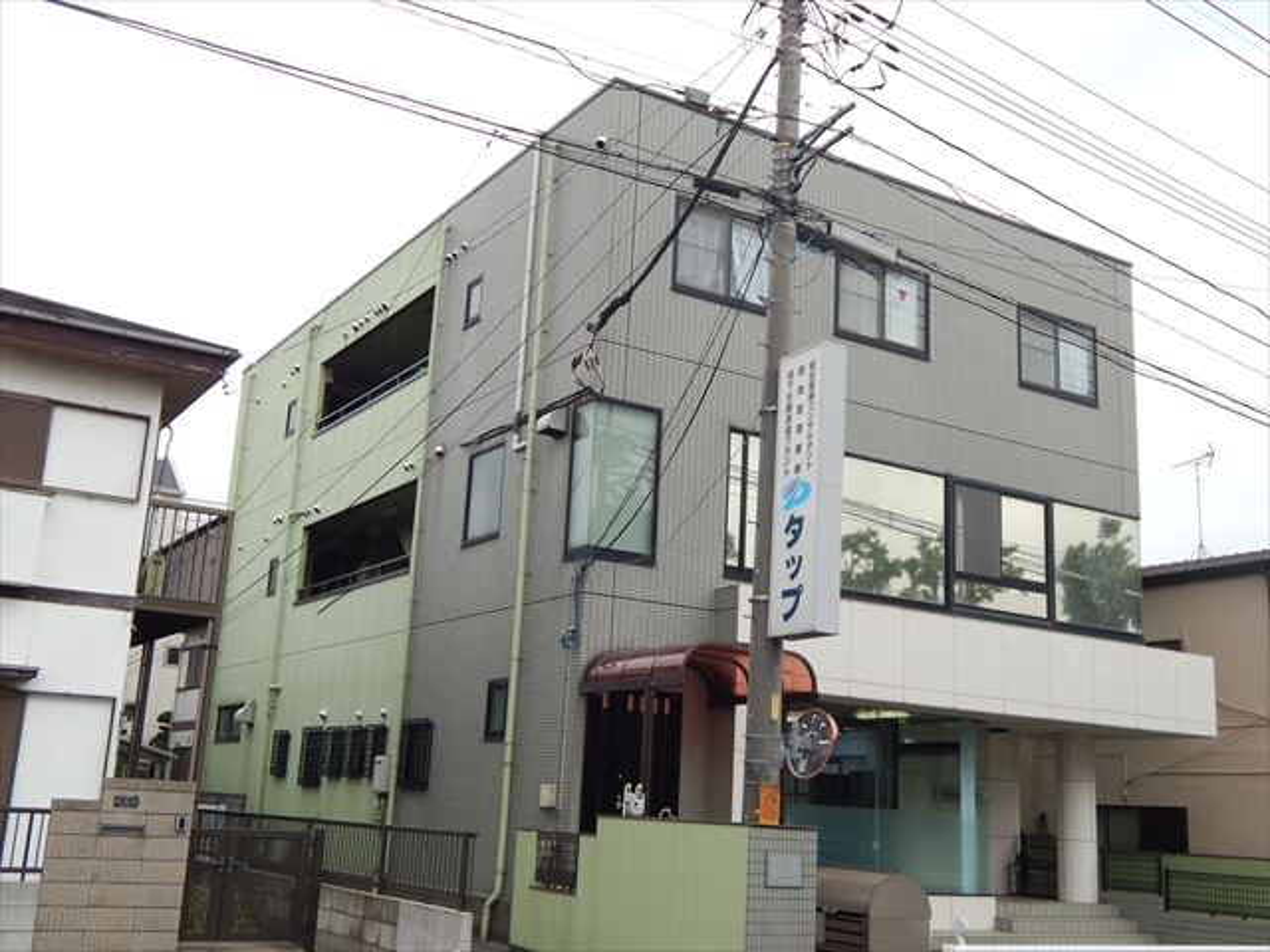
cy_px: 476
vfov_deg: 37.7
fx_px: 1394
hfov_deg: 49.0
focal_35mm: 38
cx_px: 635
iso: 125
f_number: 3.4
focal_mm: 6.8
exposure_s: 1/250
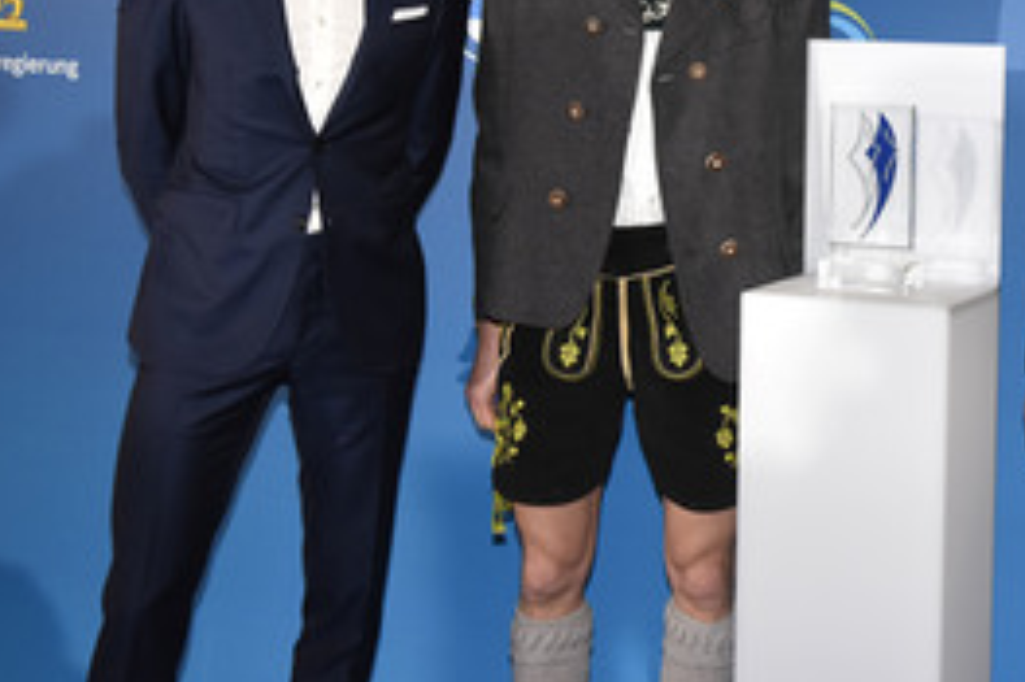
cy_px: 164
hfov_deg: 25.2
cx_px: 836
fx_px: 2248
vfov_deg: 17.2
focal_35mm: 79
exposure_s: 1/80
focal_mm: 46
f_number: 6.3
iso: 2500
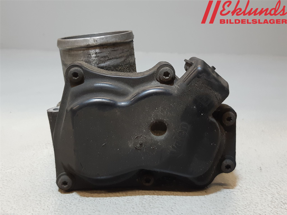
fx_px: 216
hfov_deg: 67.3
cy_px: 108
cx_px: 144
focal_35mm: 26
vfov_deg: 53.1
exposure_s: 1/50
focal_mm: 3.93
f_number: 1.7
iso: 80
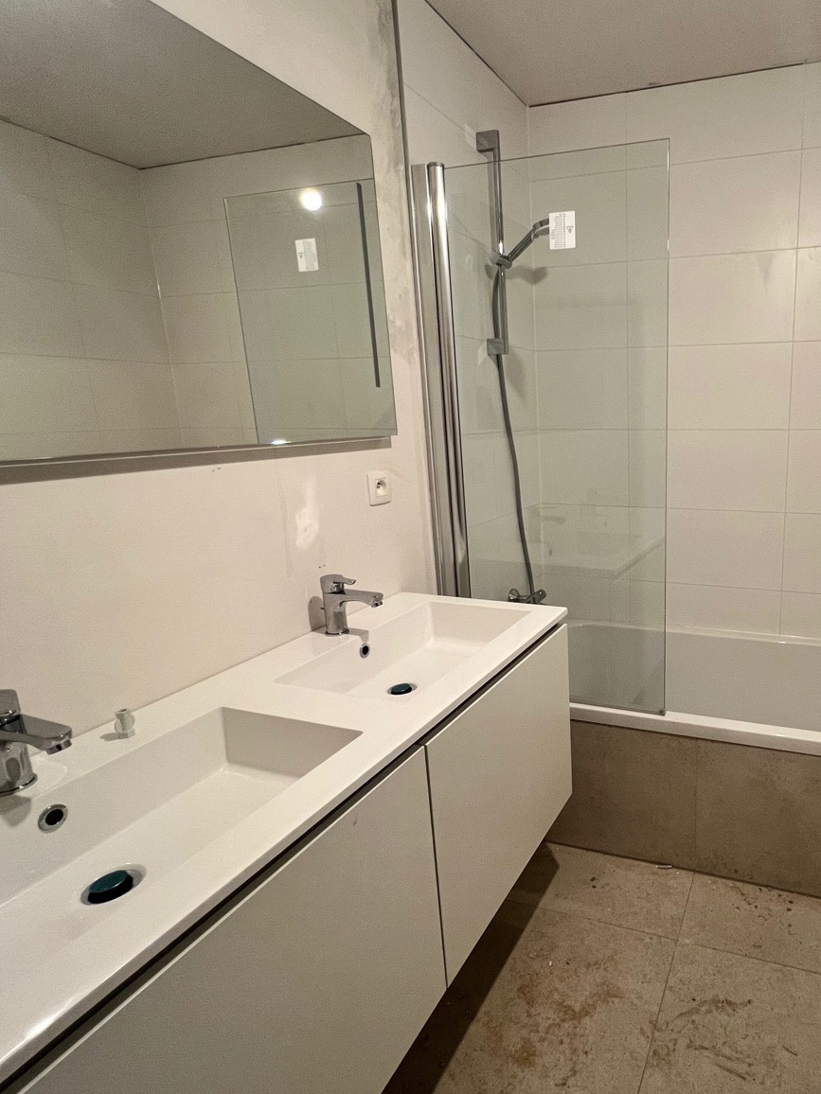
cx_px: 632
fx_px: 569
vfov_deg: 87.7
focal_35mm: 18
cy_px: 538
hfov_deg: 66.4
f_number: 1.8
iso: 250
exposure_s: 1/100
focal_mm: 1.57
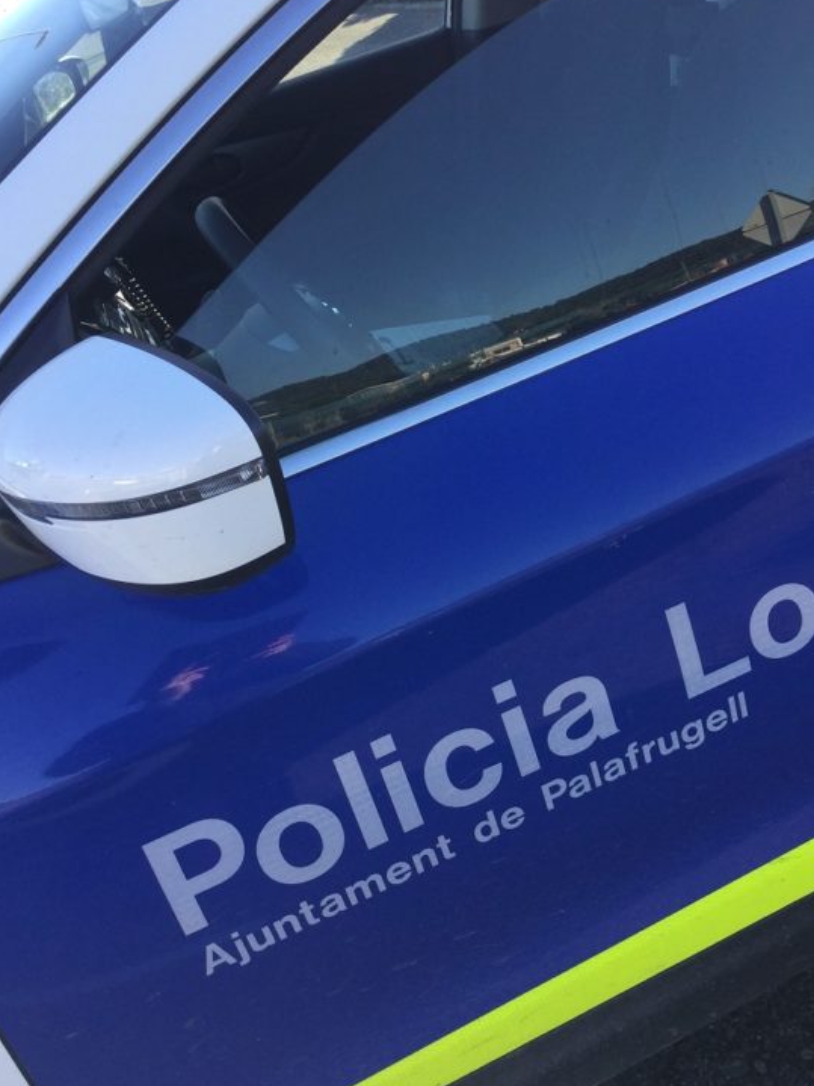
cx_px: 495
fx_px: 1255
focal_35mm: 40
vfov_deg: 46.6
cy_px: 437
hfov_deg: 35.8
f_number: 2.4
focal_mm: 3.3
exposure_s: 1/220
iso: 25
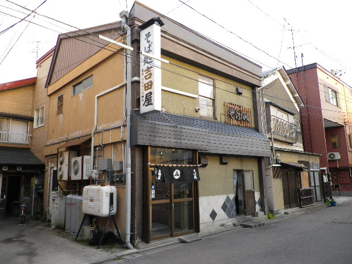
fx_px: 285
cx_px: 176
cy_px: 132
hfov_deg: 63.4
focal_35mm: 28
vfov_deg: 49.7
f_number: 2.6
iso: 160
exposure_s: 1/60
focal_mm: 4.9
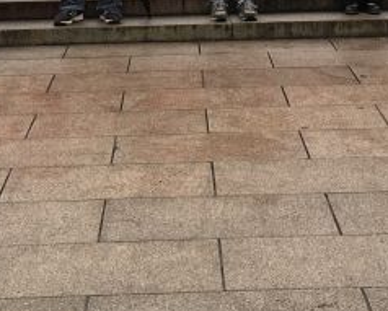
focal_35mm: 95
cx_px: 189
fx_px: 1092
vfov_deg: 15.1
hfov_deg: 20.1
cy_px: -140
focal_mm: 4.15
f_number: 2.2
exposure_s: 1/232
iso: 25
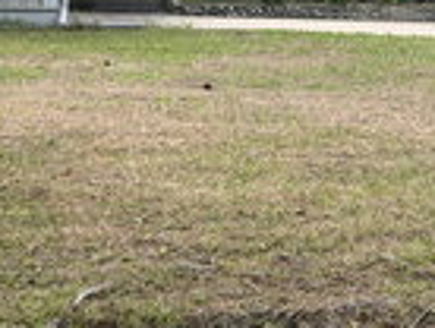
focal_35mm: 178
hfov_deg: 11.1
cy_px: -224
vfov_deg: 8.1
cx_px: 95
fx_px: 2241
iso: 100
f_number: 1.78
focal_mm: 6.76
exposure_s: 1/1203
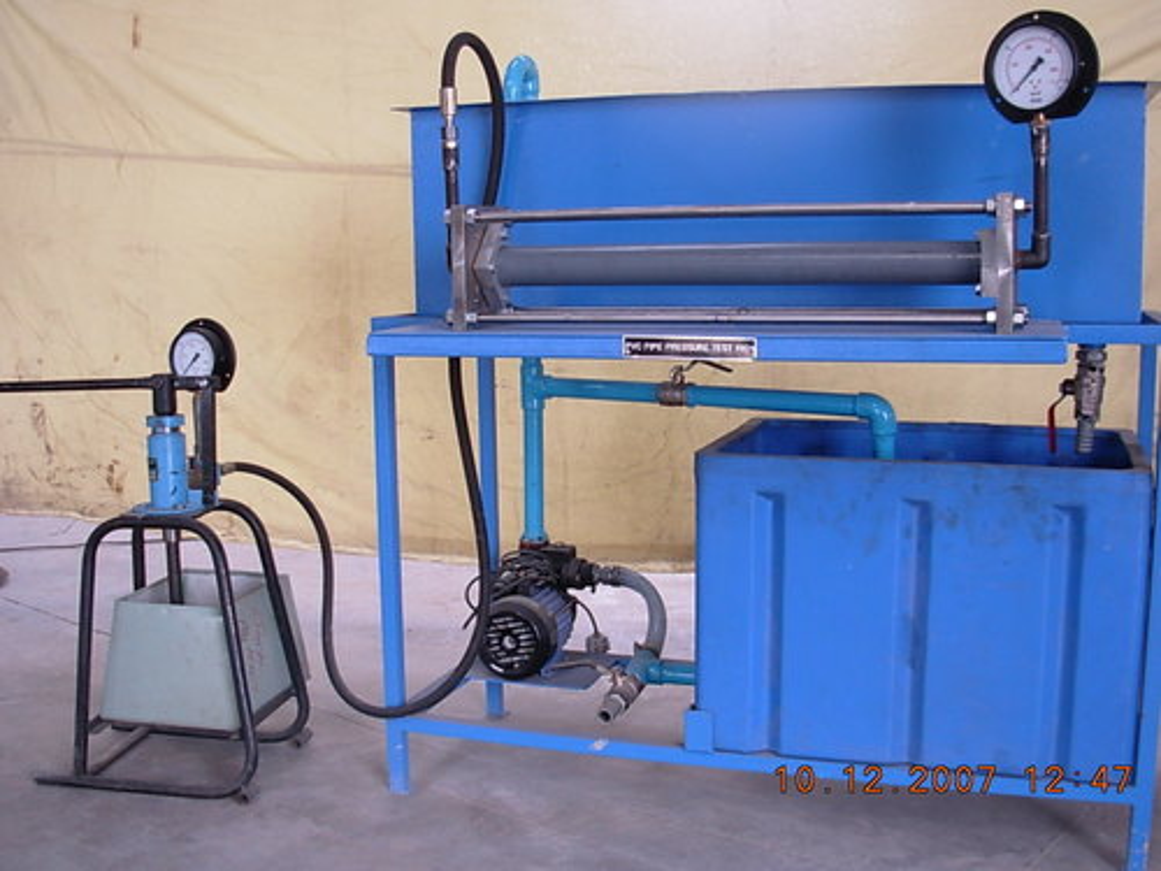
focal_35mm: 38
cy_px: 436
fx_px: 1274
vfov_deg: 37.7
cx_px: 580
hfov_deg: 49.0
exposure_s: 1/45.3
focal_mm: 6.3
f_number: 2.9
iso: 50
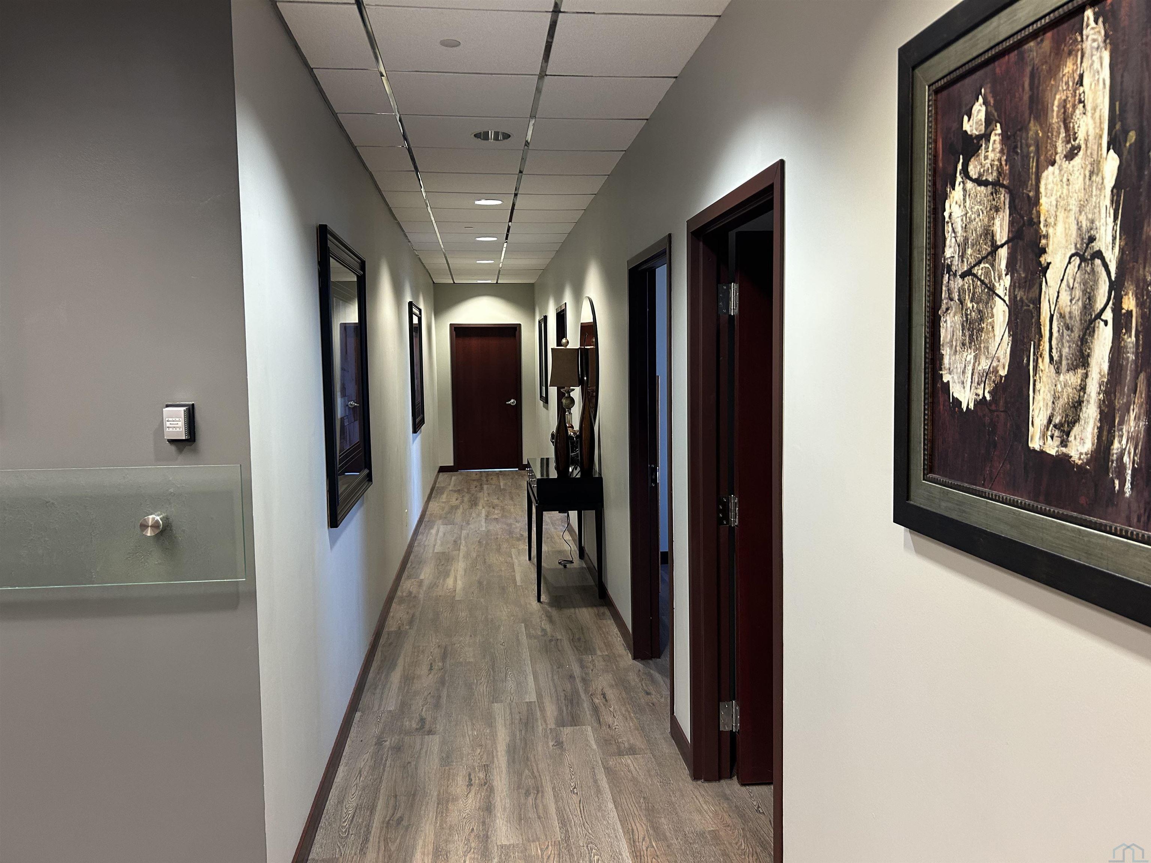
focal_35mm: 26
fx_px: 865
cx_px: 576
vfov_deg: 53.1
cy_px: 432
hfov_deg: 67.3
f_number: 1.5
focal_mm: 5.7
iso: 160
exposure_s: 1/60
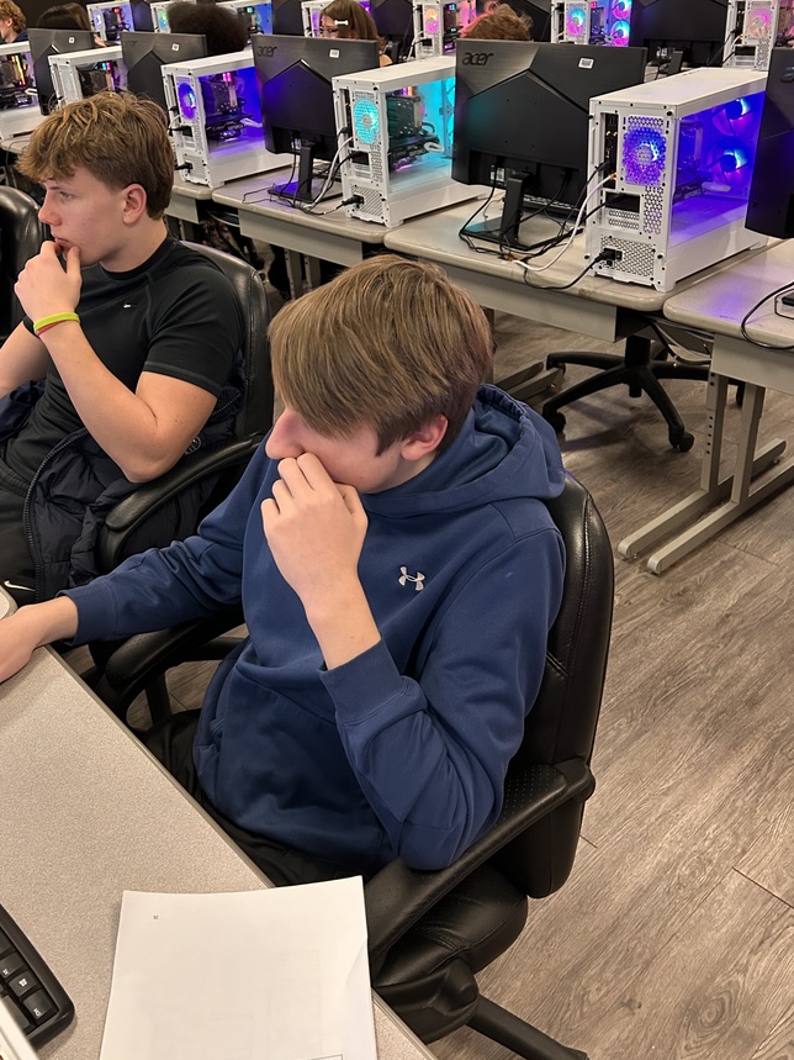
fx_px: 948
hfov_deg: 45.3
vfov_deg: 58.2
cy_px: 462
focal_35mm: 31
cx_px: 348
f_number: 1.5
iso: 400
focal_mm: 5.7
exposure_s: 1/60
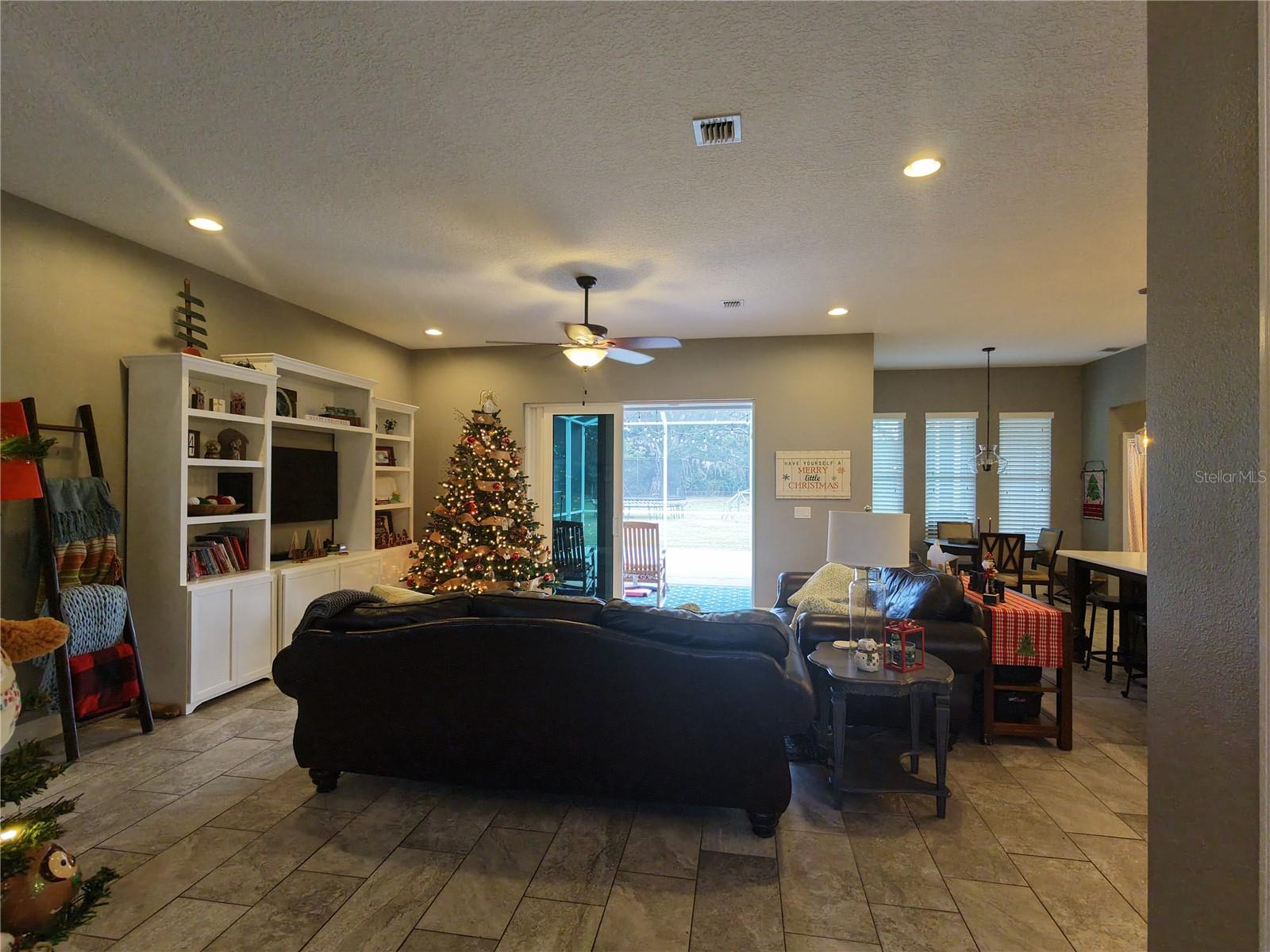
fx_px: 587
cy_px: 476
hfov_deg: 94.5
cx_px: 635
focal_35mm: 16
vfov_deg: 78.1
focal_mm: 3.05
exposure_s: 1/50
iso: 1080
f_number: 2.2
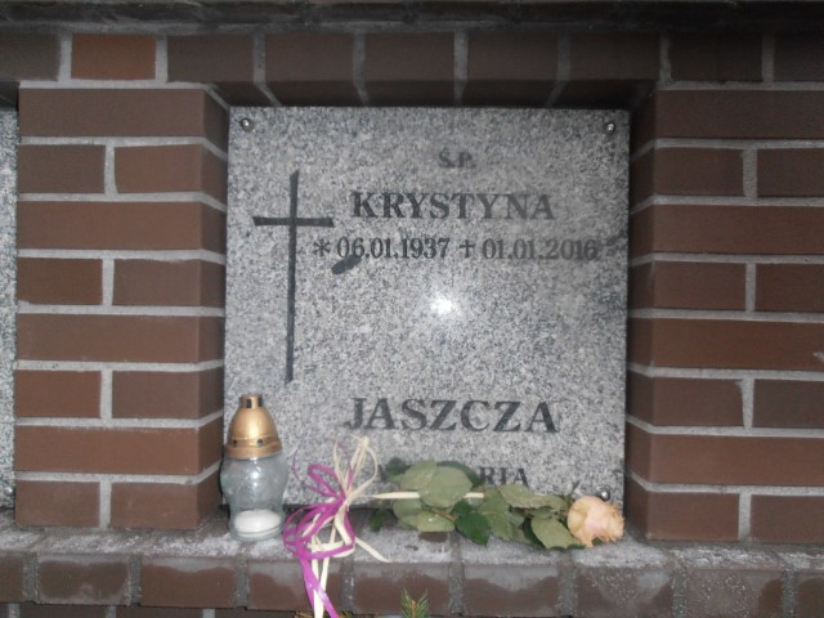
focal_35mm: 24
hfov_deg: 71.6
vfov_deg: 56.8
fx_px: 571
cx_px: 412
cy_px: 309
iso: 125
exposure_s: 1/30
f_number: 3
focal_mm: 4.2
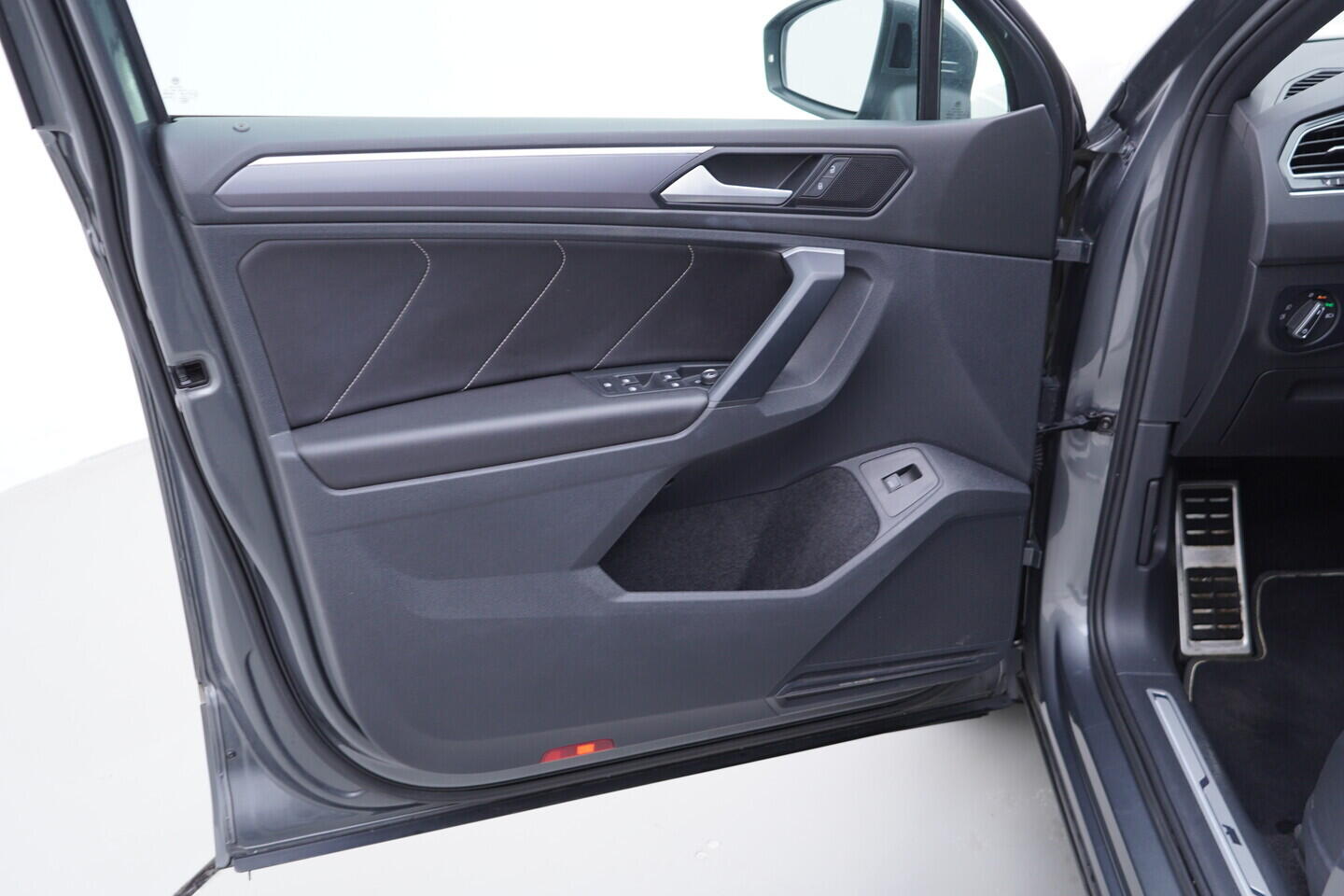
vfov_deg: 36.9
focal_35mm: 36
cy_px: 448
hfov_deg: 53.1
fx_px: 1344
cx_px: 672
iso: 160
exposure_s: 1/40
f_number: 2.8
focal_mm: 24
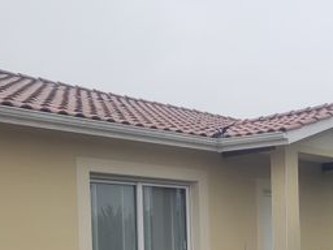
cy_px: 270
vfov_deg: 22.7
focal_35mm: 61
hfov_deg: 29.0
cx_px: 358
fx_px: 587
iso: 50
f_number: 2.4
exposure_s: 1/279
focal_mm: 4.3
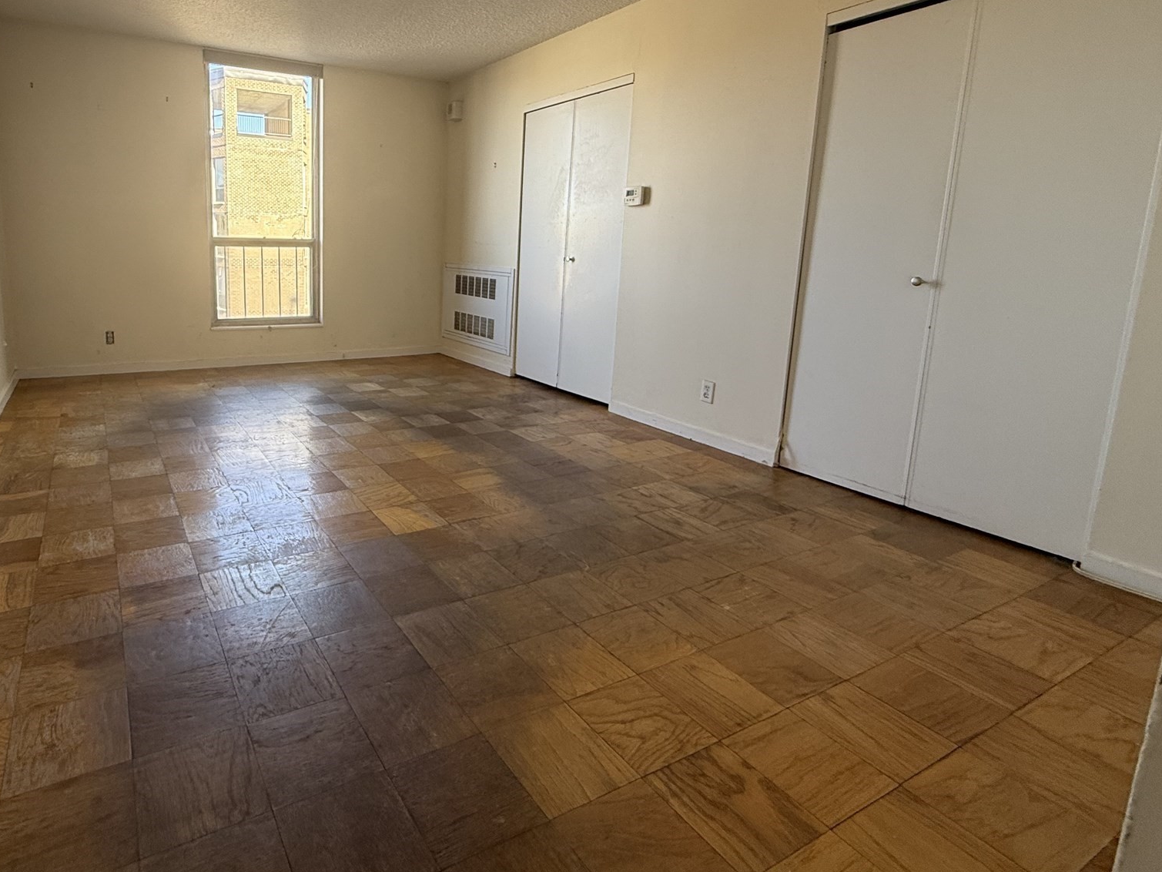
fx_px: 638
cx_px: 399
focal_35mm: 19
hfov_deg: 82.1
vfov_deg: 68.0
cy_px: 345
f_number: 2.2
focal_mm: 2.22
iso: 80
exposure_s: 1/99
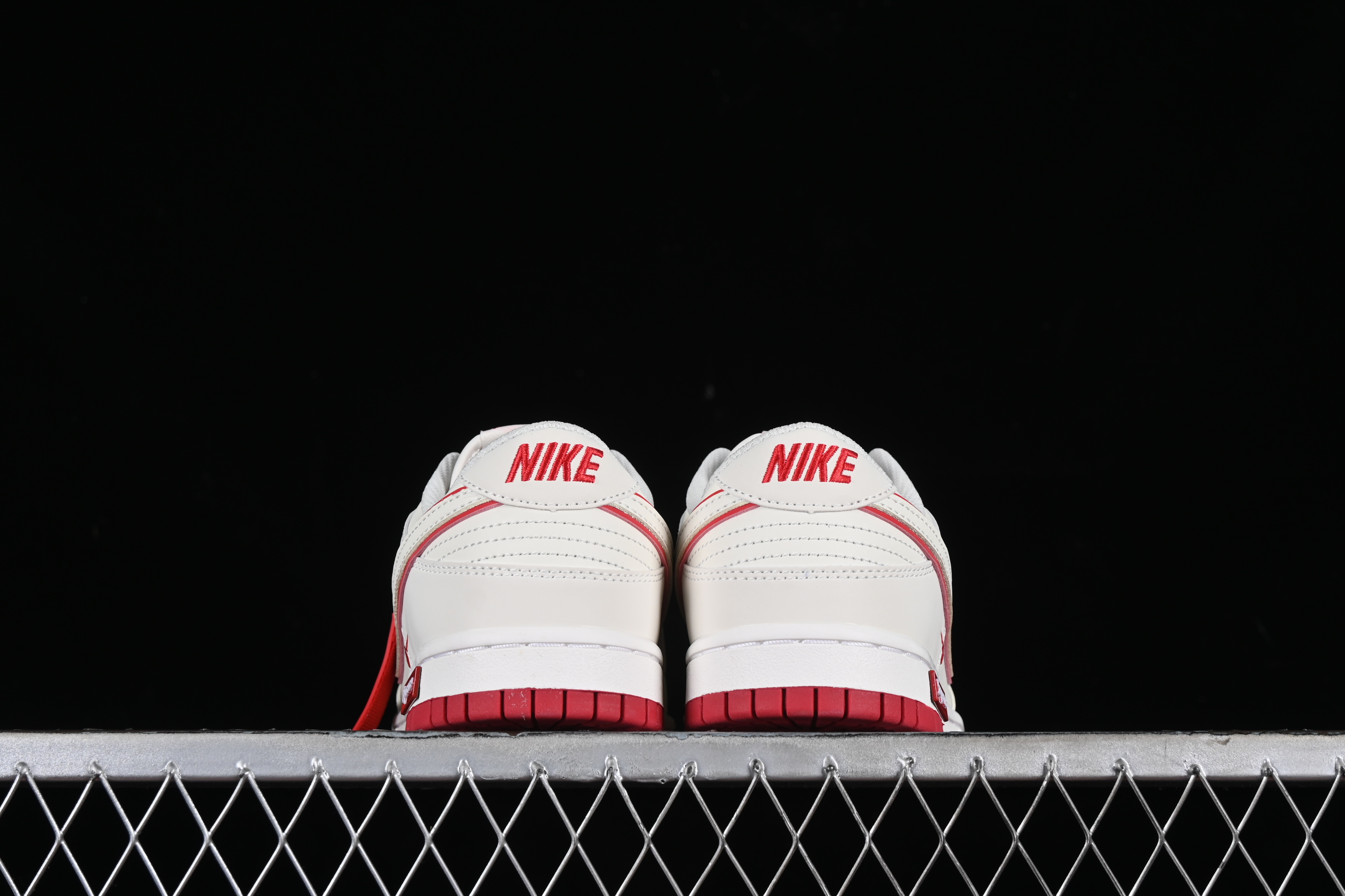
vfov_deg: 18.2
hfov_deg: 27.0
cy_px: 448
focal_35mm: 75
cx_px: 672
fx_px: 2802
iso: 160
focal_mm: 50
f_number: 8
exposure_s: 1/80
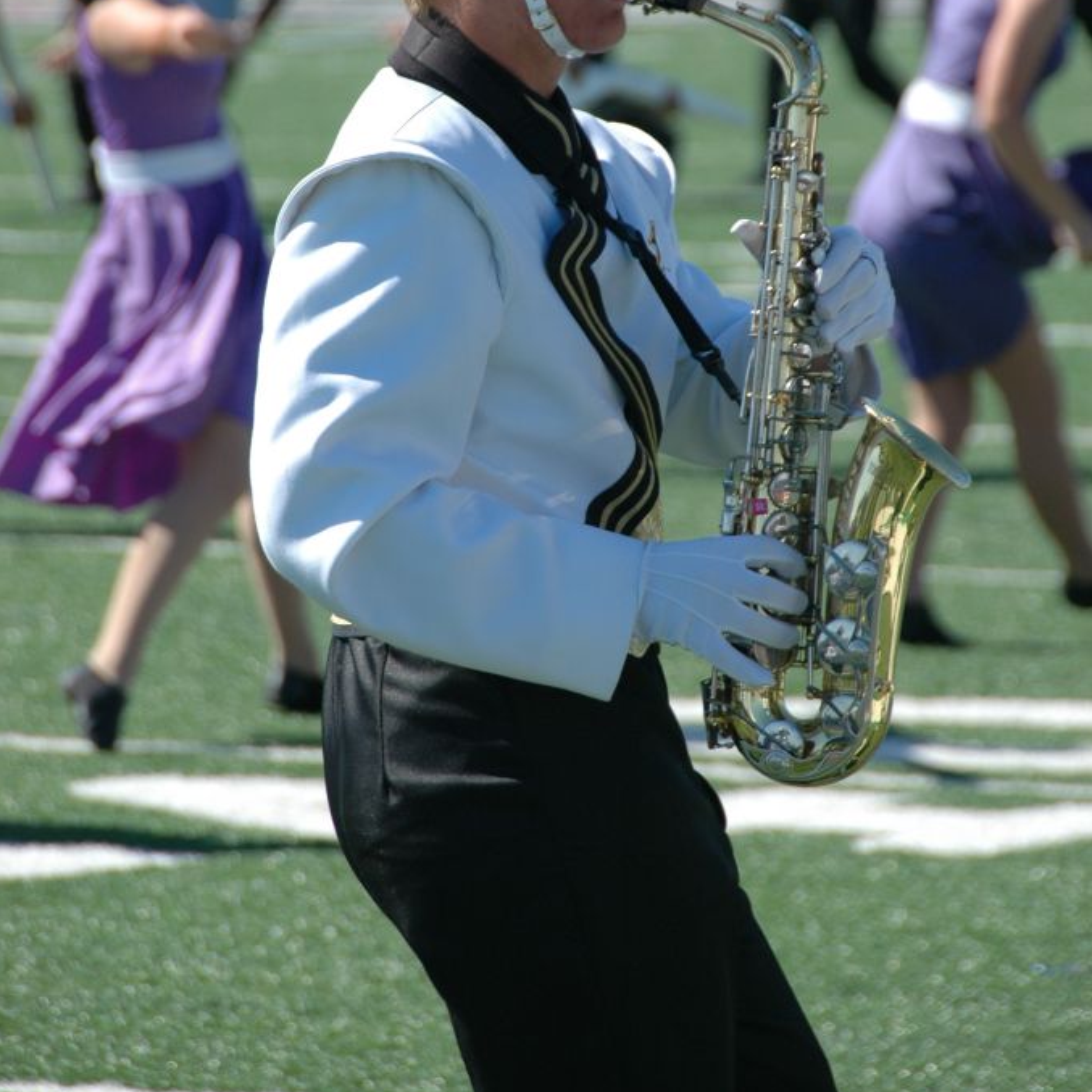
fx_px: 13741
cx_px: 545
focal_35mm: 385
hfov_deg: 4.6
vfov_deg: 4.5
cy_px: 313
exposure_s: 1/640
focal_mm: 200
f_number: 6.3
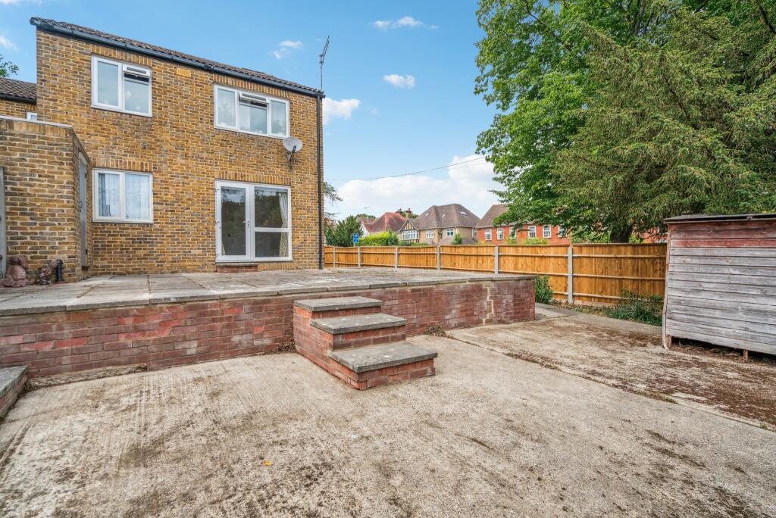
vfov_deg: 73.8
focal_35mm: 16
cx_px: 388
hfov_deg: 96.7
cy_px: 259
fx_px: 345
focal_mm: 16
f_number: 5.6
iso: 640
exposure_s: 1/1250
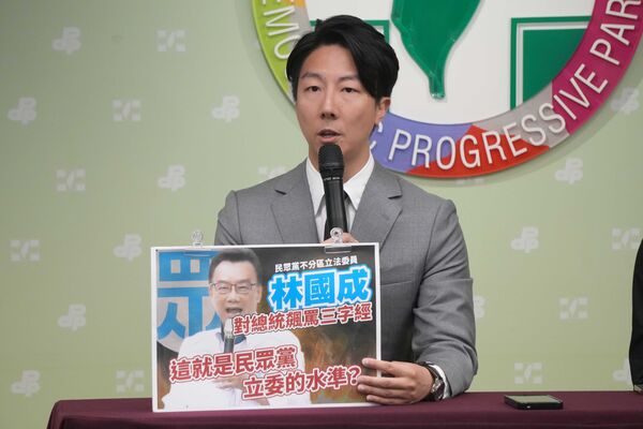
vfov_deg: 5.7
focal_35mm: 242
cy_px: 214
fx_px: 4313
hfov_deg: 8.5
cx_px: 322
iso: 3200
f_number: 6.3
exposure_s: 1/250
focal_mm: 161
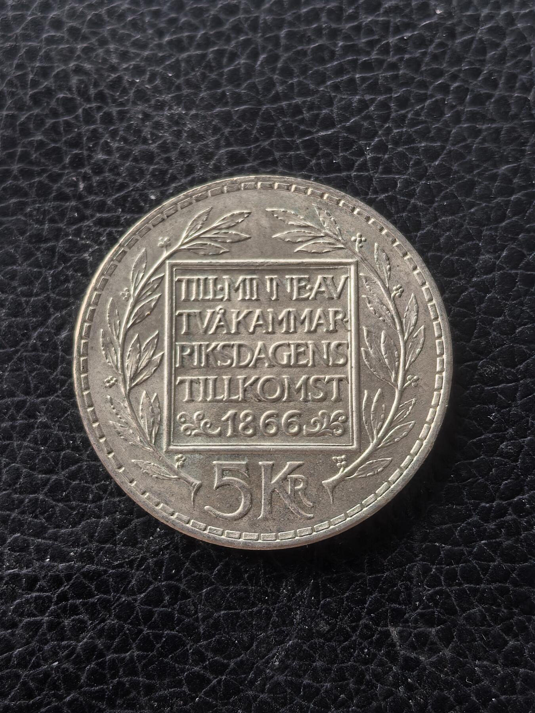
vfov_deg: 35.5
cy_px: 356
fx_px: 1113
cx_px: 268
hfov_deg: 27.0
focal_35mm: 54
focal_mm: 5.75
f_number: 2
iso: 250
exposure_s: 1/40
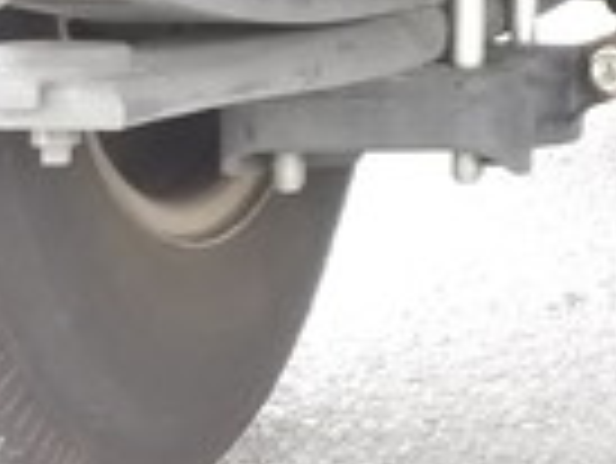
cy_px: -176
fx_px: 2494
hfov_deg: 12.9
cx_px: 1061
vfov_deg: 10.3
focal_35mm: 140
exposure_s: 1/30
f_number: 2.2
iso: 80
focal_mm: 4
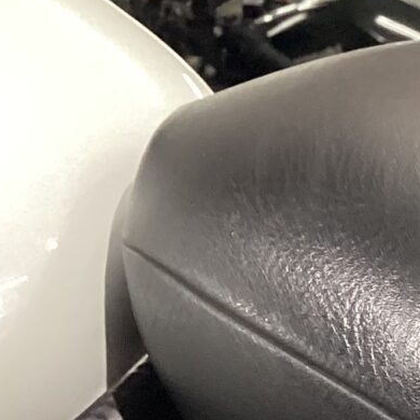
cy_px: 438
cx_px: 1009
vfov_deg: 12.7
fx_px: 1853
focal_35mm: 135
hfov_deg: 10.9
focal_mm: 3.3
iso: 320
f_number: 2.4
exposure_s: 1/60
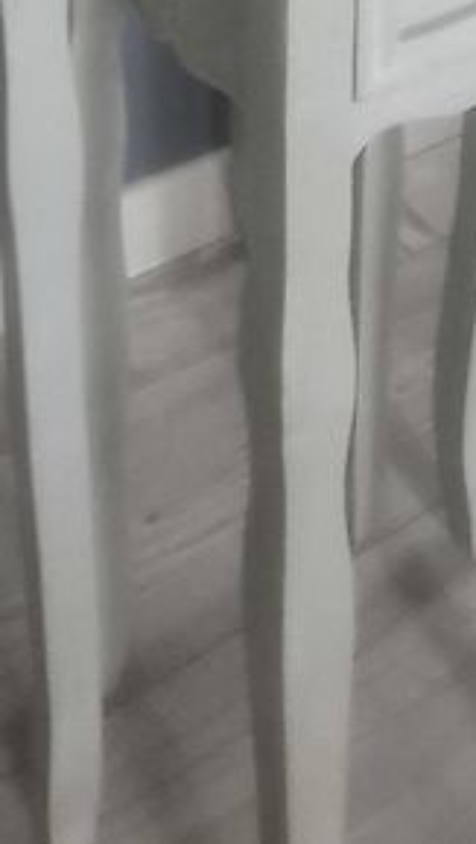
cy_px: -365
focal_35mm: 49
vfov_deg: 29.4
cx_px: 254
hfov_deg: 24.5
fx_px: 1097
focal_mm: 1.74
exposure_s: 1/20
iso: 400
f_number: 2.2
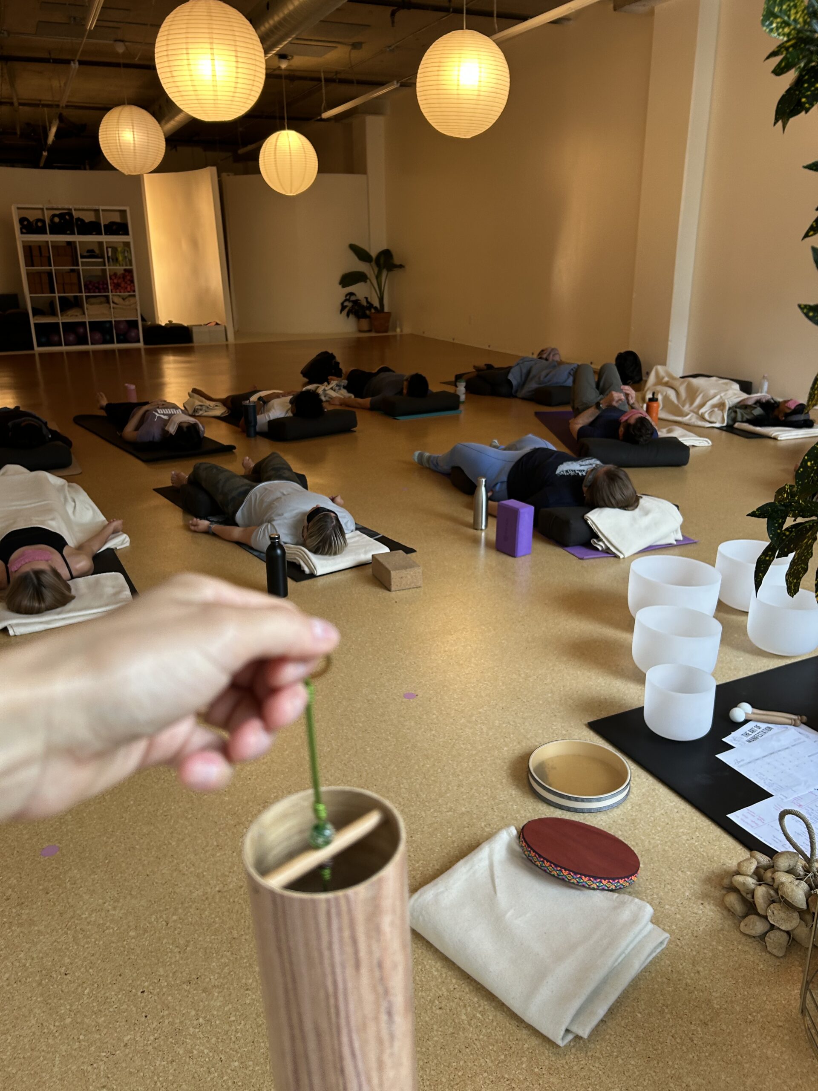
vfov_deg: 67.3
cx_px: 409
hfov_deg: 53.1
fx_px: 819
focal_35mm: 26
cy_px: 546
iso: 80
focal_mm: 5.7
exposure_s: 1/60
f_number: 1.5
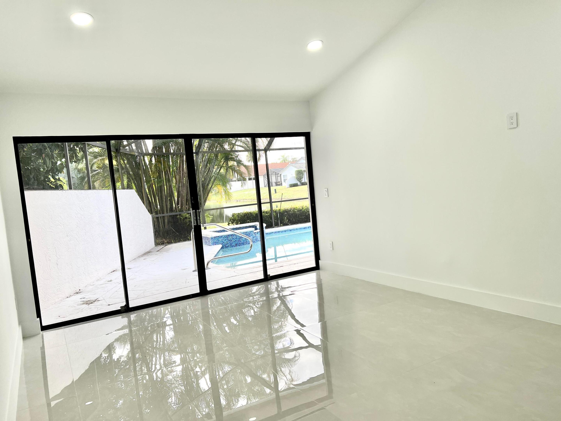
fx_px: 421
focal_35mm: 26
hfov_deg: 67.3
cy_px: 210
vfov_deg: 53.1
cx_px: 280
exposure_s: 1/246
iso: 50
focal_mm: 5.7
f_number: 1.5
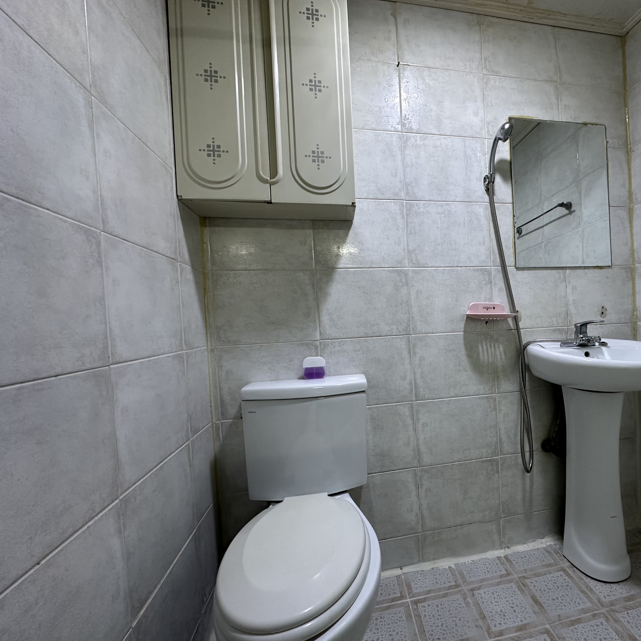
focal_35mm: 17
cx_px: 414
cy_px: 329
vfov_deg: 84.0
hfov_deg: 81.8
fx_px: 356
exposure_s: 1/60
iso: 200
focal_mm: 2.22
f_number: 2.2
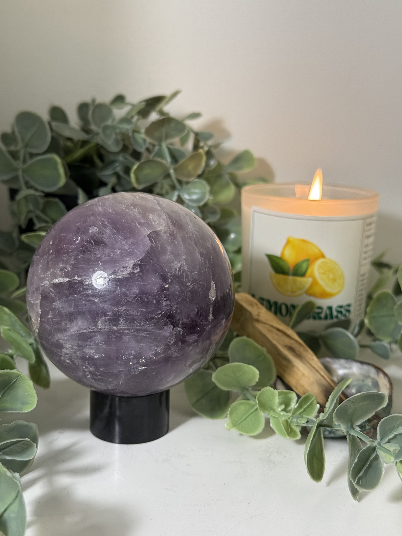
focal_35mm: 48
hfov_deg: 30.3
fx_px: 743
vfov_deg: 39.7
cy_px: 268
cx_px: 201
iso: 160
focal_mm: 6.76
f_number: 1.78
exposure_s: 1/120
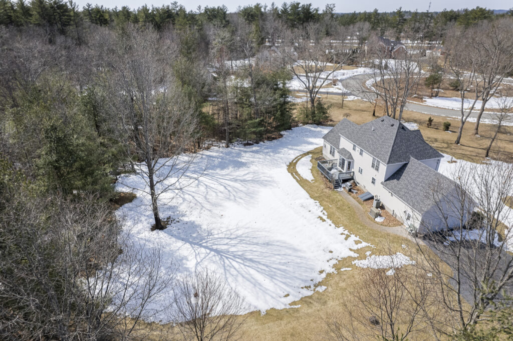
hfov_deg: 78.6
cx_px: 256
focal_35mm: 22
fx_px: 313
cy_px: 170
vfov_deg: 57.2
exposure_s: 1/350
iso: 100
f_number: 2.8
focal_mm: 8.38
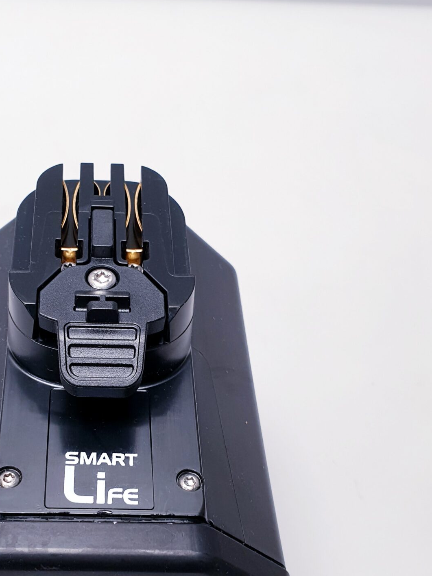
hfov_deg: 30.3
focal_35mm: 47
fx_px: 782
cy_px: 400
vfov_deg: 39.8
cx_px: 105
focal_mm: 4.3
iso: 80
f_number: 2.4
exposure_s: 1/50
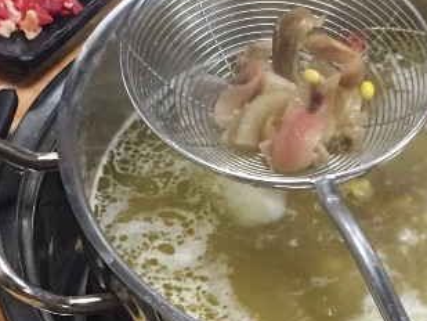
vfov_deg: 11.9
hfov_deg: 16.3
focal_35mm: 120
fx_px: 1481
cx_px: 328
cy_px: 450
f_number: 2.2
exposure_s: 1/17
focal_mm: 4.15
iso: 64
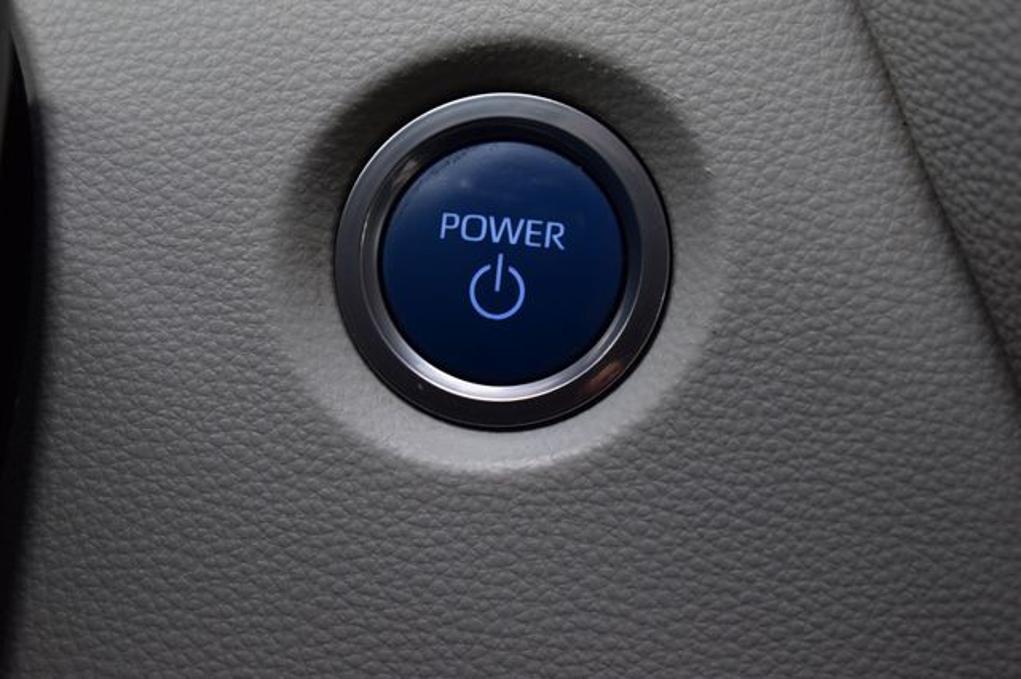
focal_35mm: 82
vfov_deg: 16.5
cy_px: 340
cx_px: 510
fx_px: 2338
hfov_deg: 24.6
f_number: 6.3
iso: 640
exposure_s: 1/15
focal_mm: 55
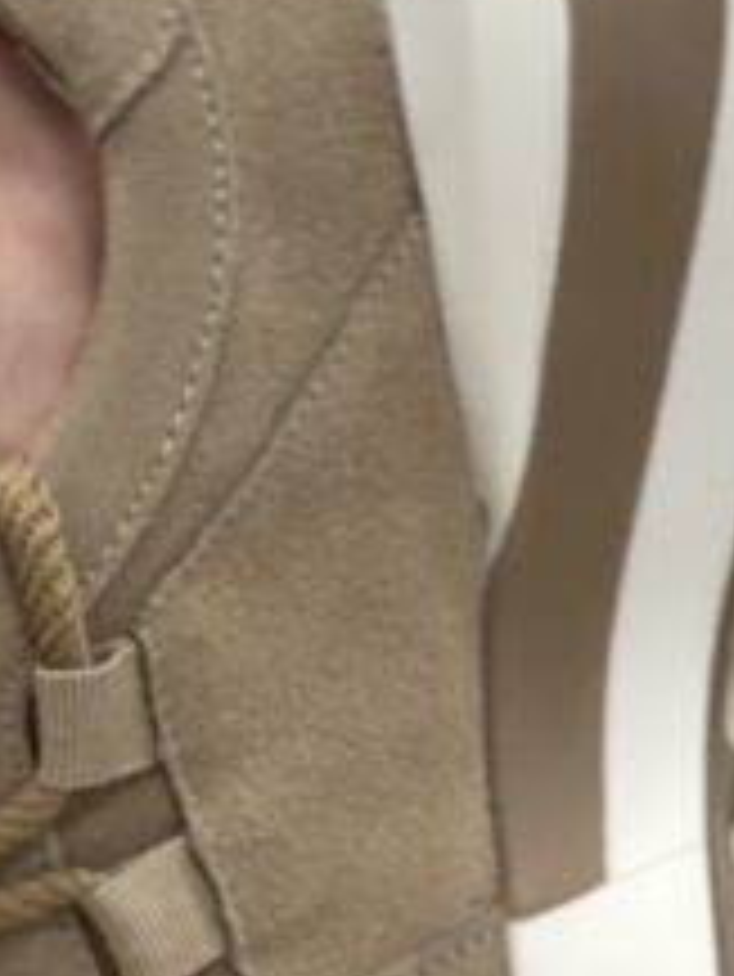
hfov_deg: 8.3
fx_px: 4999
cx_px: -176
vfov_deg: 11.0
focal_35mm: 177
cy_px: 1012
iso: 160
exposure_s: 1/100
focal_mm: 6.86
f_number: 1.78
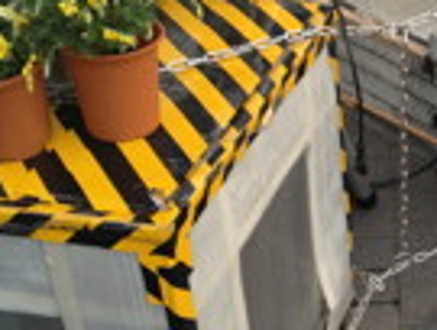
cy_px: 146
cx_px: 566
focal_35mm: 93
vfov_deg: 16.0
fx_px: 1177
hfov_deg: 19.4
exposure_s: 1/30
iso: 50
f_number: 2.4
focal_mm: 4.28
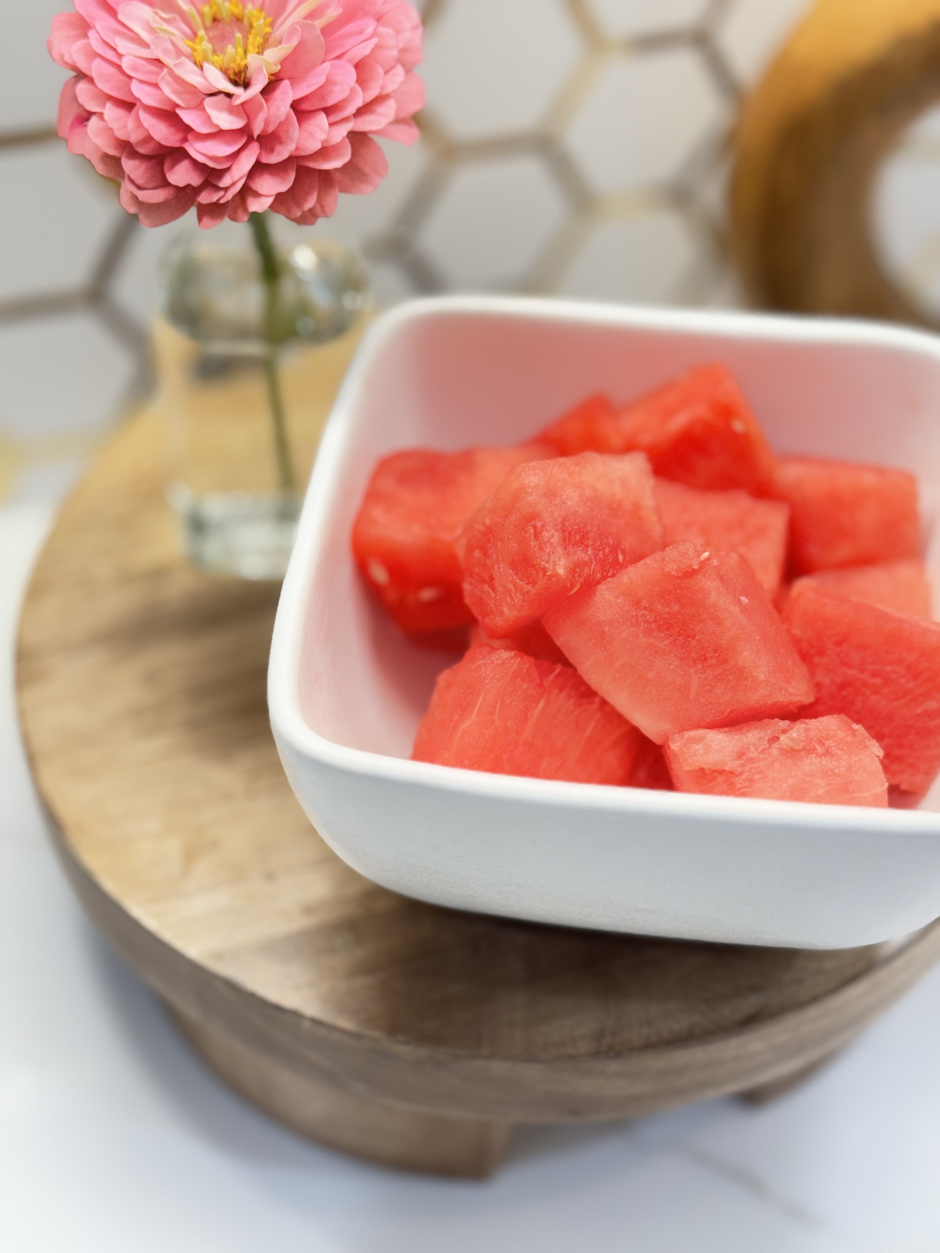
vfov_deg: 39.7
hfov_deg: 30.3
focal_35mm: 48
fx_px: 1738
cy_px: 626
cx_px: 470
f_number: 1.78
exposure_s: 1/60
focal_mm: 6.76
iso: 100
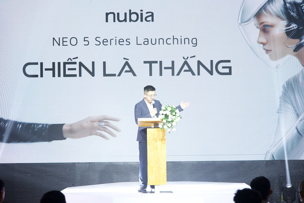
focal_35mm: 75
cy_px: 102
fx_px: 633
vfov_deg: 18.2
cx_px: 152
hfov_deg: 27.0
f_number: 4
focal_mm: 75
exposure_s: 1/200
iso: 1250
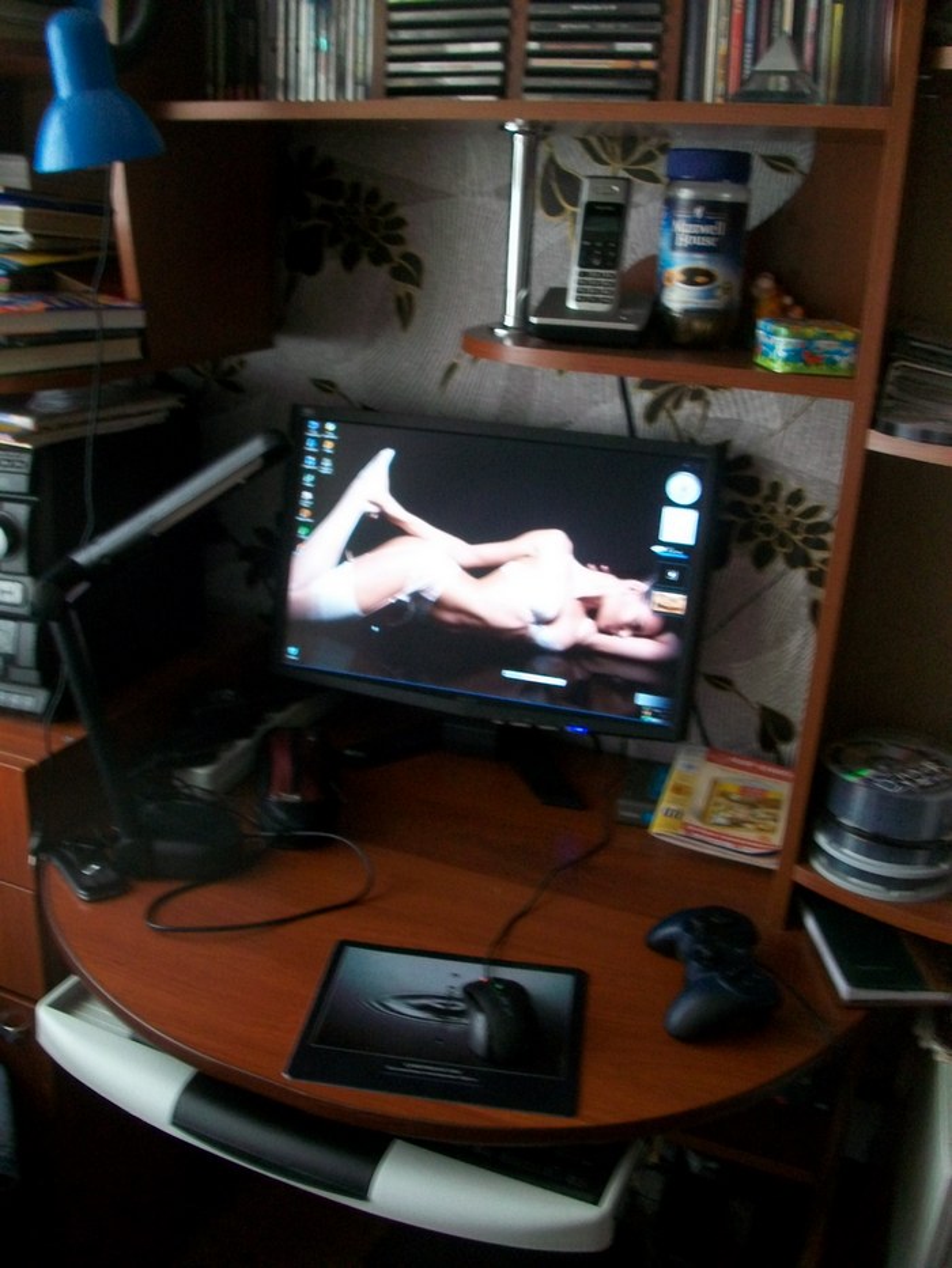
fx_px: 1173
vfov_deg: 56.8
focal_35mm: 32
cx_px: 476
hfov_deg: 44.2
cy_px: 634
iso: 160
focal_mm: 5.7
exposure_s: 1/8
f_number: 2.8
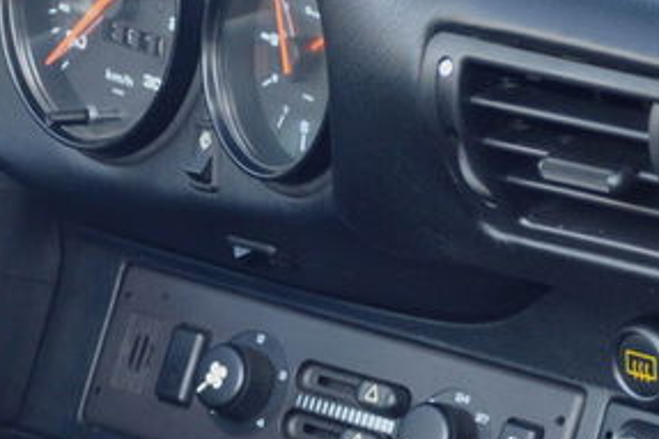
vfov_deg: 3.2
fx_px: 7830
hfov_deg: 4.8
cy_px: 276
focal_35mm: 428
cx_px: -209
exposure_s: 1/15
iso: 500
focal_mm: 80
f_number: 5.3
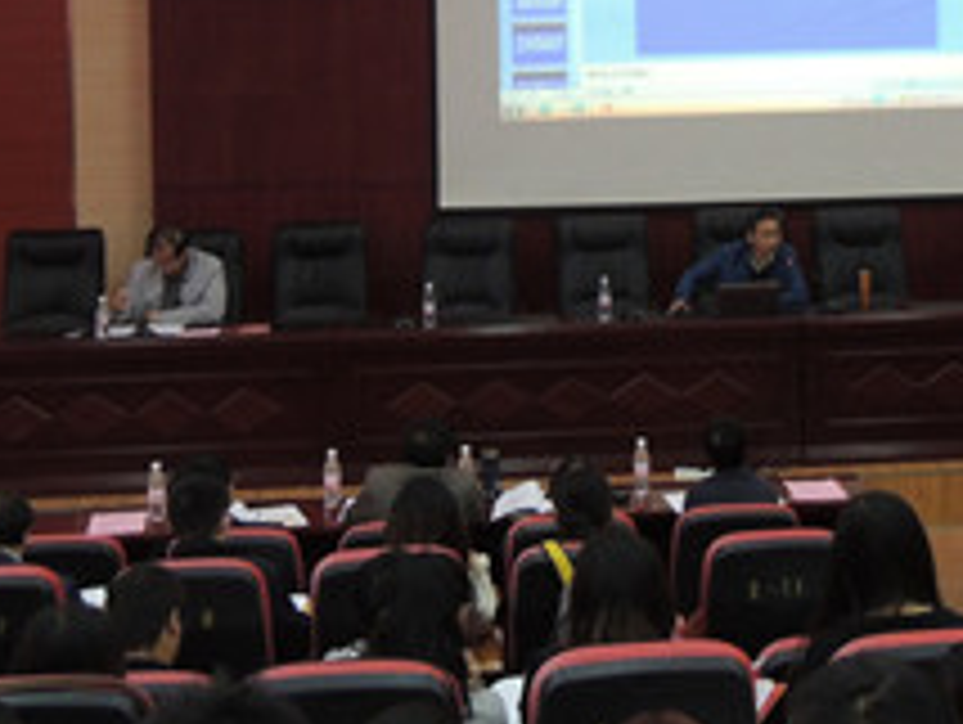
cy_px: 38
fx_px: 1950
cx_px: 693
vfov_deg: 20.5
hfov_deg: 27.5
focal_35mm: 70
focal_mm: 5.3
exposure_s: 1/25
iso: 400
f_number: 3.1
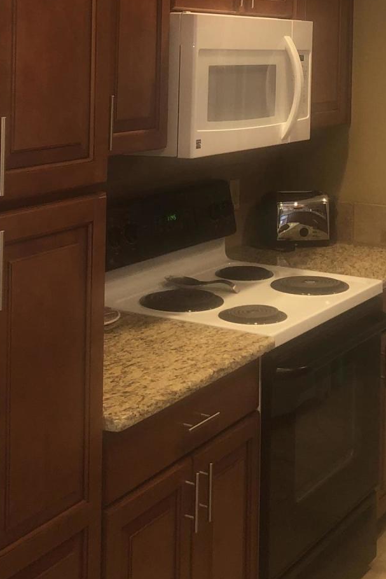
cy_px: 57
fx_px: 1029
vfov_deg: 30.1
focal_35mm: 64
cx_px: 244
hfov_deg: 21.2
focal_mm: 4
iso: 40
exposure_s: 1/17
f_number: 1.8
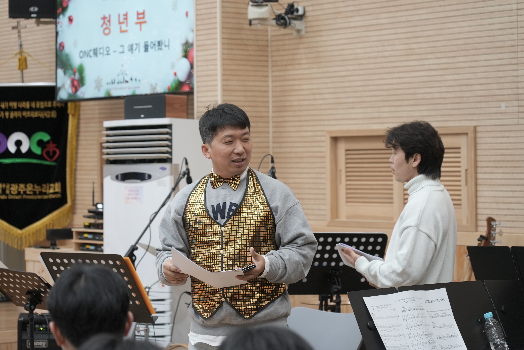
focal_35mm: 97
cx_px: 262
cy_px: 175
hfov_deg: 21.0
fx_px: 1413
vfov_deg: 14.1
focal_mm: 97
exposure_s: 1/125
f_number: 4.5
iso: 1600
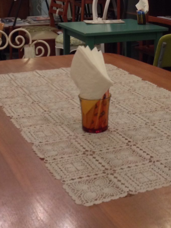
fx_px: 494
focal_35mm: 75
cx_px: 109
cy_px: -2
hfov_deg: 19.6
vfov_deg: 24.7
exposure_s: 1/20
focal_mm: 4.12
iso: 200
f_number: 2.4
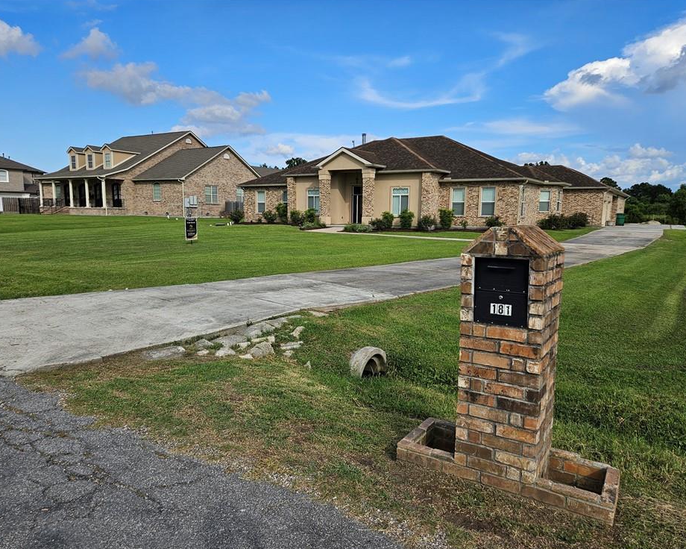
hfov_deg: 68.1
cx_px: 338
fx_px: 508
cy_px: 282
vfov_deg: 56.8
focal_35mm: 25
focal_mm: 5.4
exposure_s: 1/1668
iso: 25
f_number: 1.8
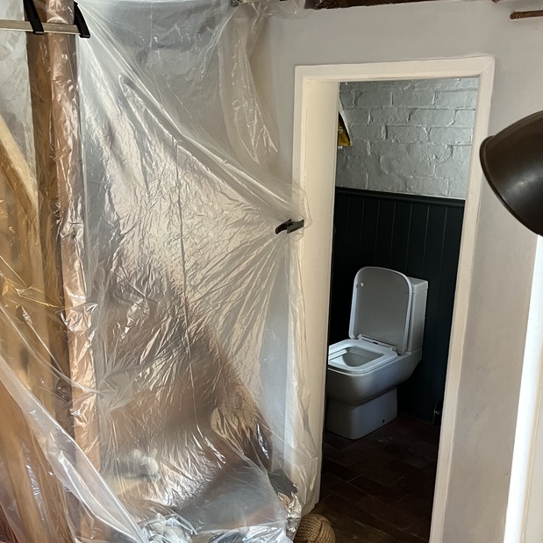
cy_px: 297
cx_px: 237
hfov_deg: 43.8
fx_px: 674
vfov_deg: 43.8
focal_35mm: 38
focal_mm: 5.1
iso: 320
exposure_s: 1/60
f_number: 1.6
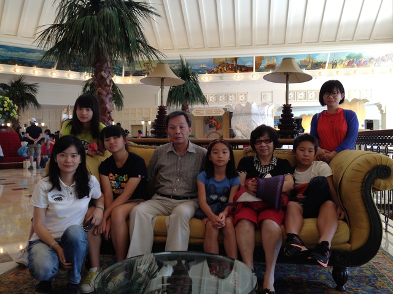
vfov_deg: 40.7
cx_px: 196
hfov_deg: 52.6
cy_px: 147
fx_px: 397
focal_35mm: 35
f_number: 2.4
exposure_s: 1/30
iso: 64
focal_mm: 4.28
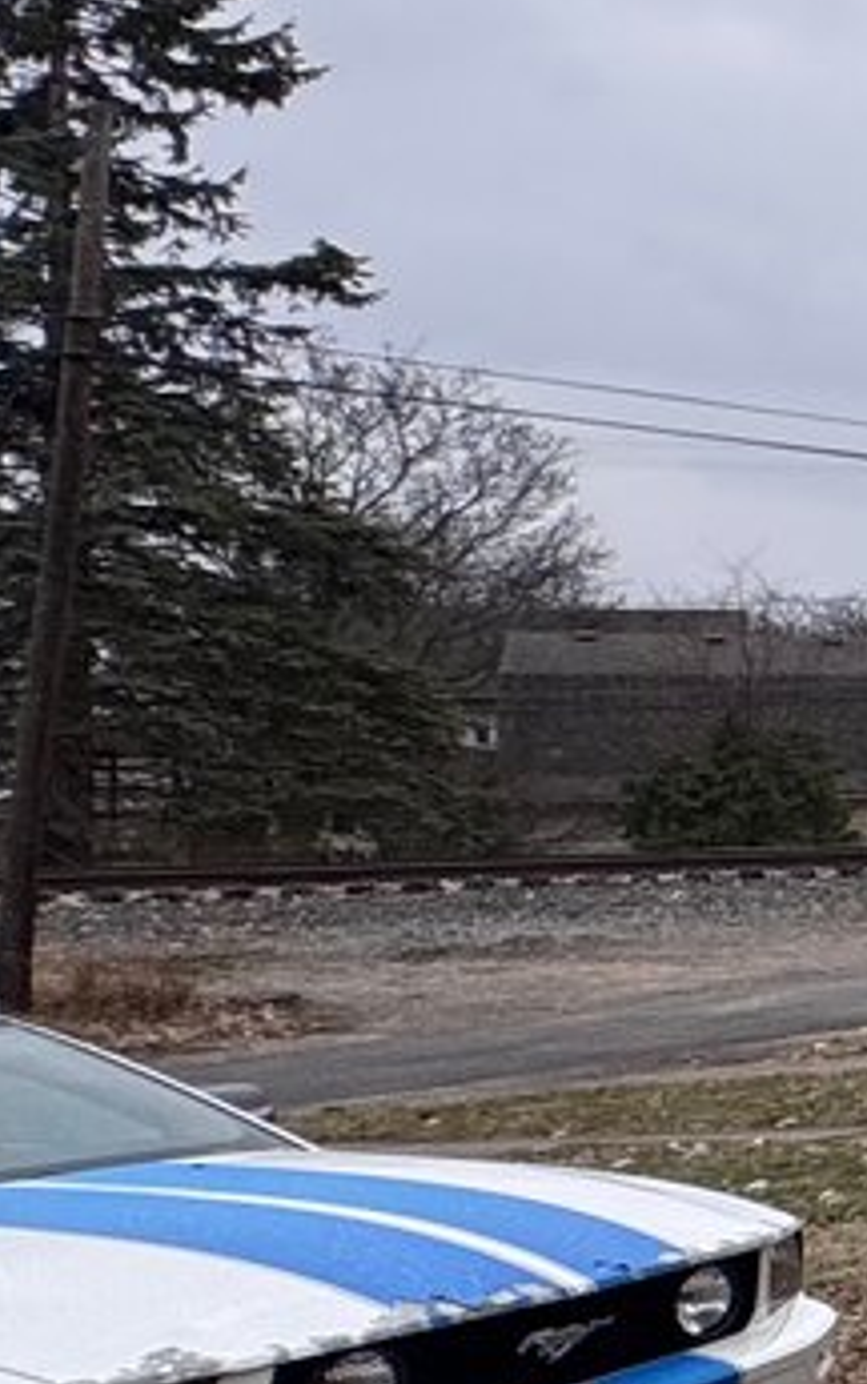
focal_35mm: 65
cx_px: 2924
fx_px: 2454
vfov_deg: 31.5
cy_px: 736
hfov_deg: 10.0
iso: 40
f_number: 2.2
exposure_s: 1/641
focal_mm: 2.22
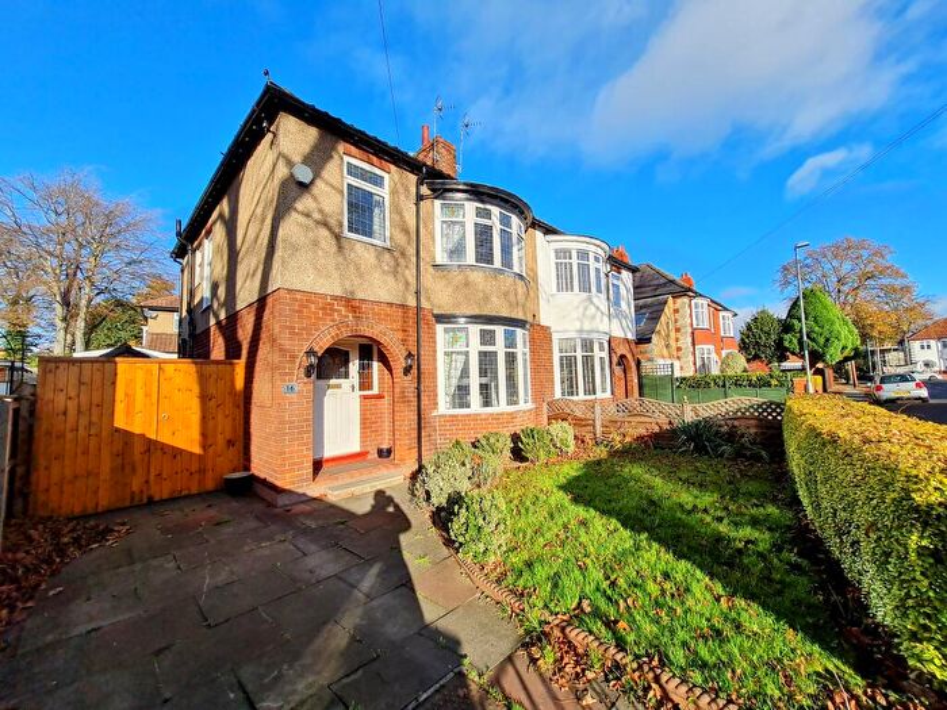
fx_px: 356
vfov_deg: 89.9
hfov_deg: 106.2
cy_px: 355
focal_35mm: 13
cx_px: 474
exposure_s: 1/1136
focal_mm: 1.74
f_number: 2.2
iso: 50
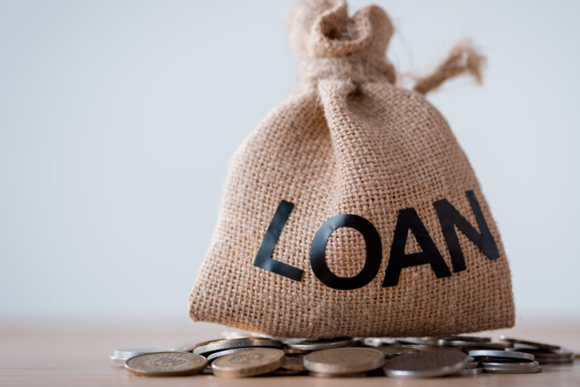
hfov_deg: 16.3
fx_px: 2030
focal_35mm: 126
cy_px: 187
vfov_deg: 10.9
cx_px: 317
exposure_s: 1/200
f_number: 5.6
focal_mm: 105
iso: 100
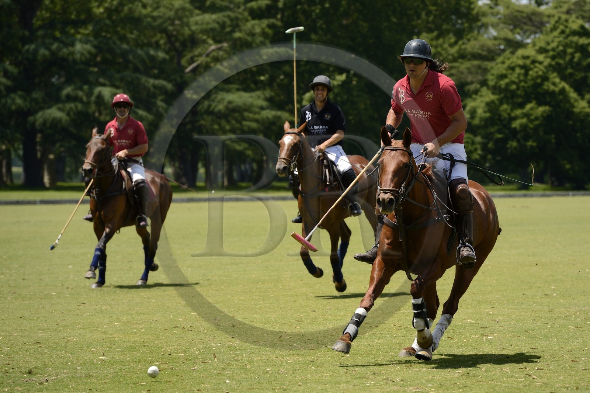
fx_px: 3277
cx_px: 295
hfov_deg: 10.3
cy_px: 196
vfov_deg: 6.9
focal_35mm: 200
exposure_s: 1/1250
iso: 400
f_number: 7.1
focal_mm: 200
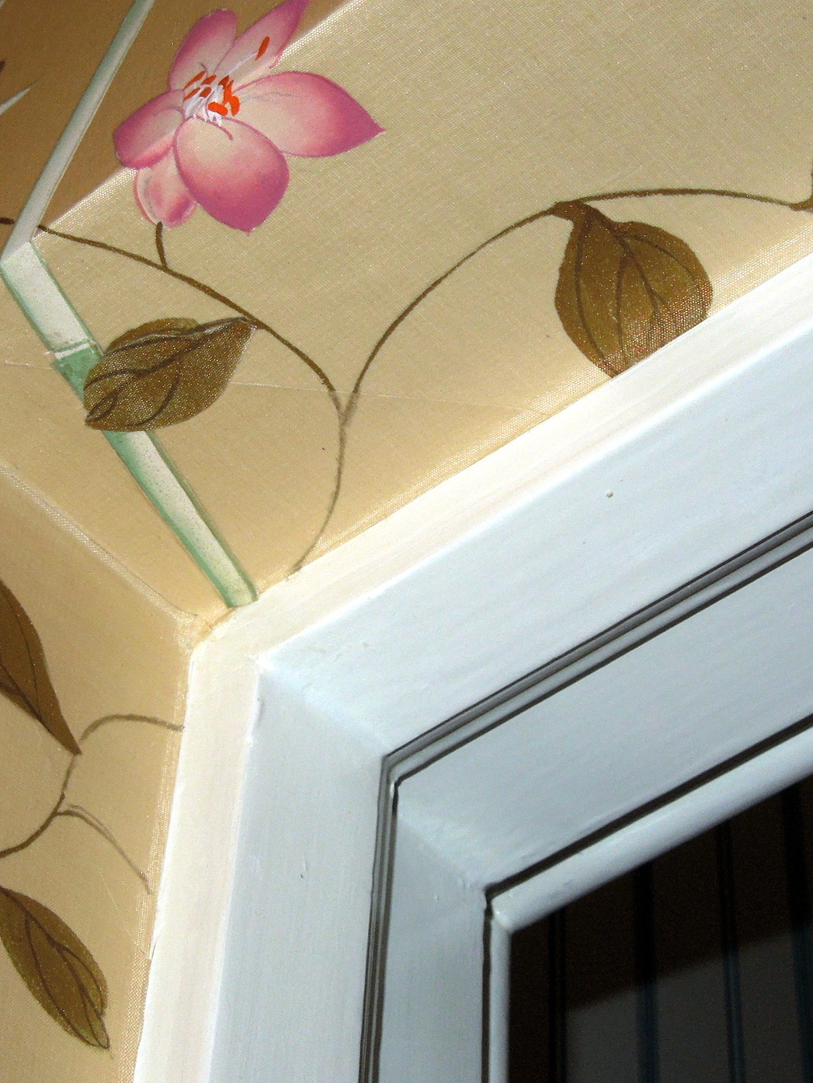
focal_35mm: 86
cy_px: 444
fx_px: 2692
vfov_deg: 22.7
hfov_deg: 17.1
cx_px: 298
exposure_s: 1/30
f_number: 4
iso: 100
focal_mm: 8.7
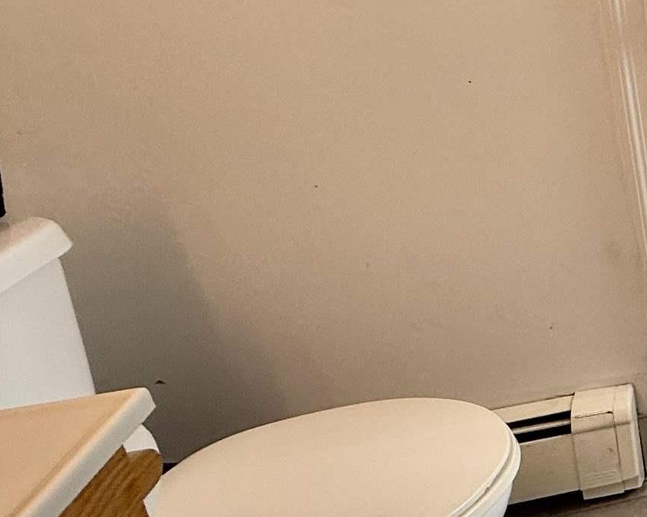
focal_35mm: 49
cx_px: 1095
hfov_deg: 23.9
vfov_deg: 29.9
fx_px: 938
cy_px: 84
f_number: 2.2
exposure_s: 1/209
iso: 50
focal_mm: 2.22
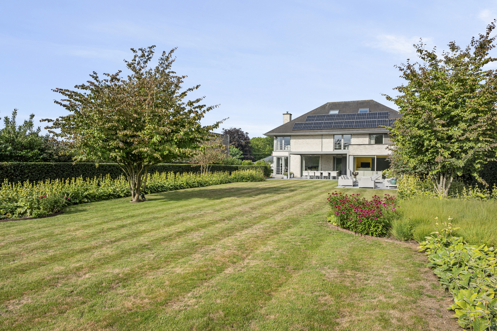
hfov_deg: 73.7
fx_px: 331
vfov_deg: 53.1
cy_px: 166
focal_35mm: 24
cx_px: 248
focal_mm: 24
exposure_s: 1/200
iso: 200
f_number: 11
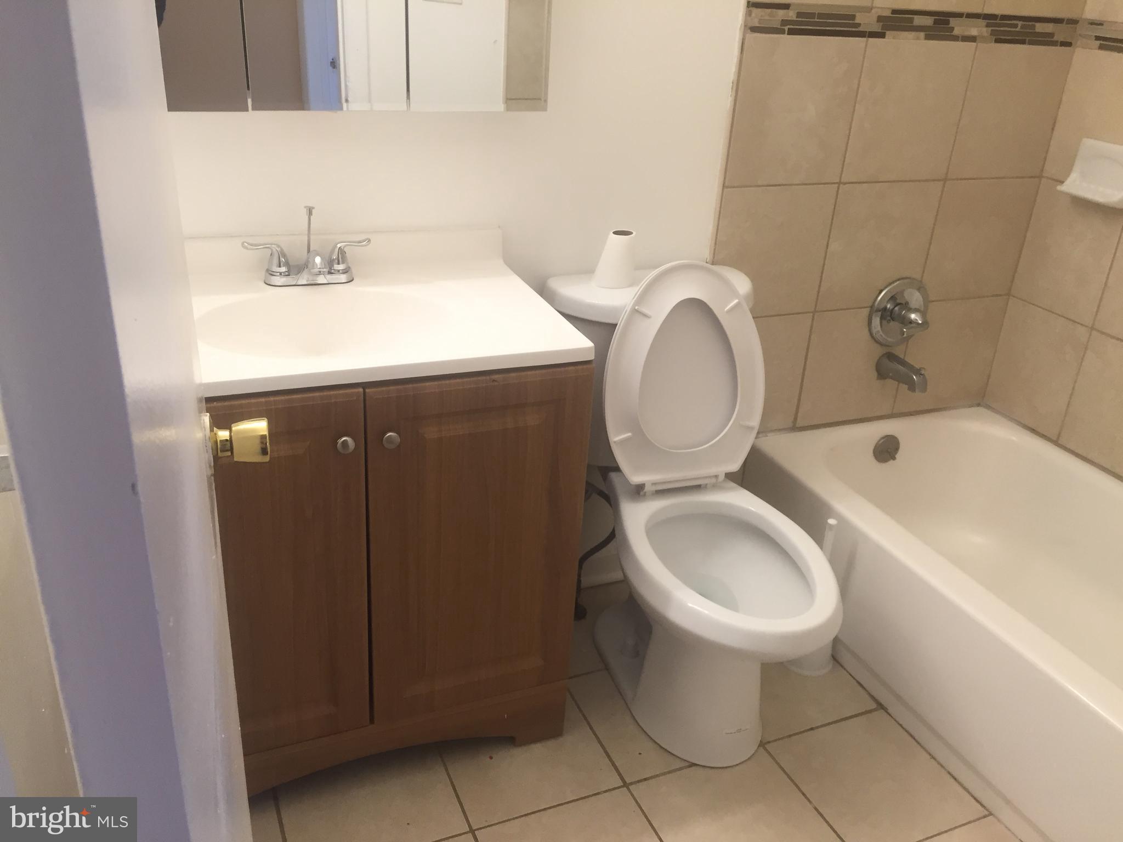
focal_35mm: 29
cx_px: 562
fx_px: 941
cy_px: 421
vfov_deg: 48.2
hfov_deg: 61.7
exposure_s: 1/30
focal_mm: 4.15
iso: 32
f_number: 2.2
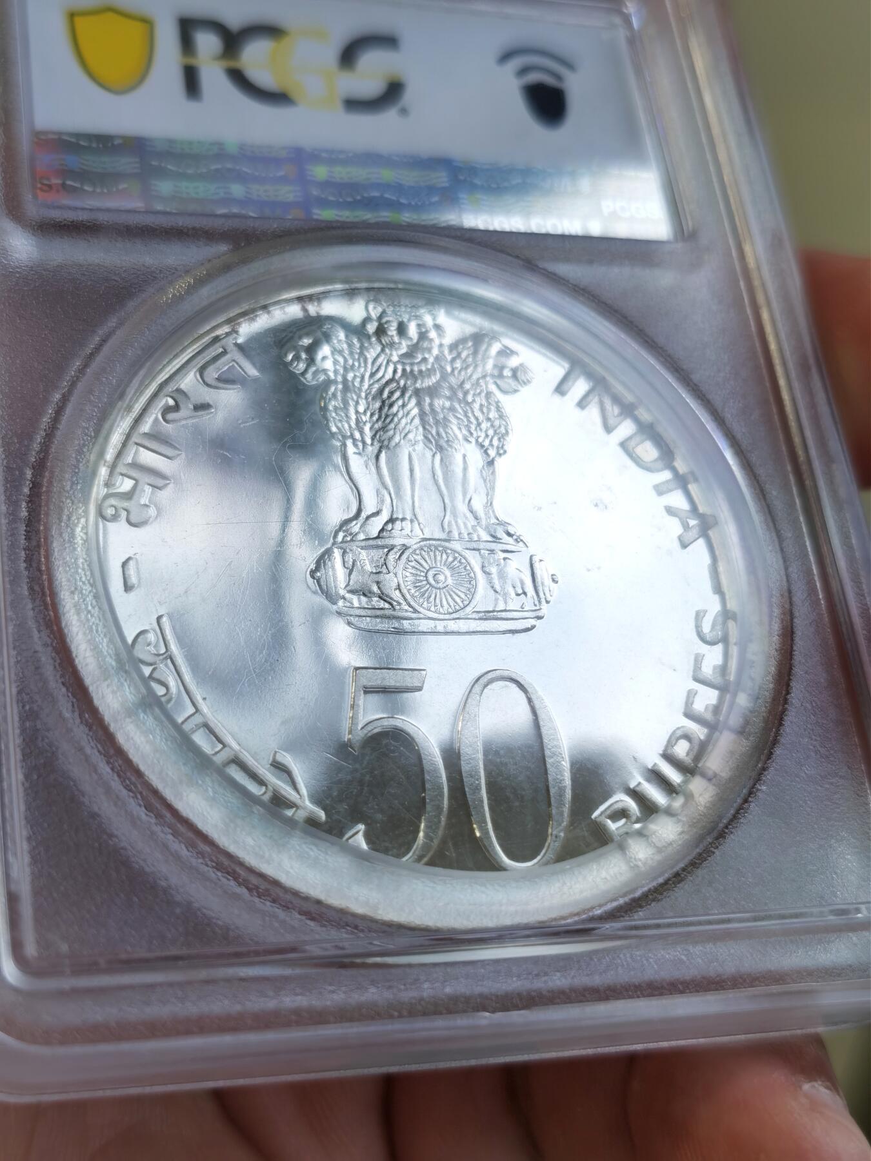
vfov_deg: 35.5
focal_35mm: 54
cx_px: 436
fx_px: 1812
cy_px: 580
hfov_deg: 27.0
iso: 50
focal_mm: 5.56
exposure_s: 1/171
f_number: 16
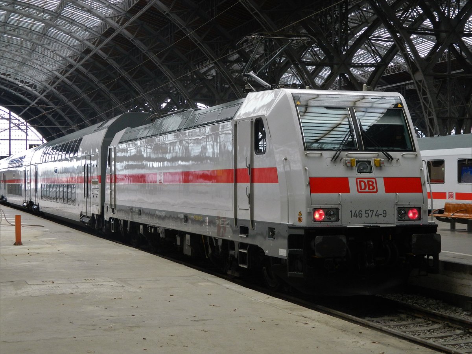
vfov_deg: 21.0
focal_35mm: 70
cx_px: 236
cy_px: 177
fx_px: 954
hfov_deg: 27.8
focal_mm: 12.6
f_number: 4
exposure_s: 1/60
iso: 200
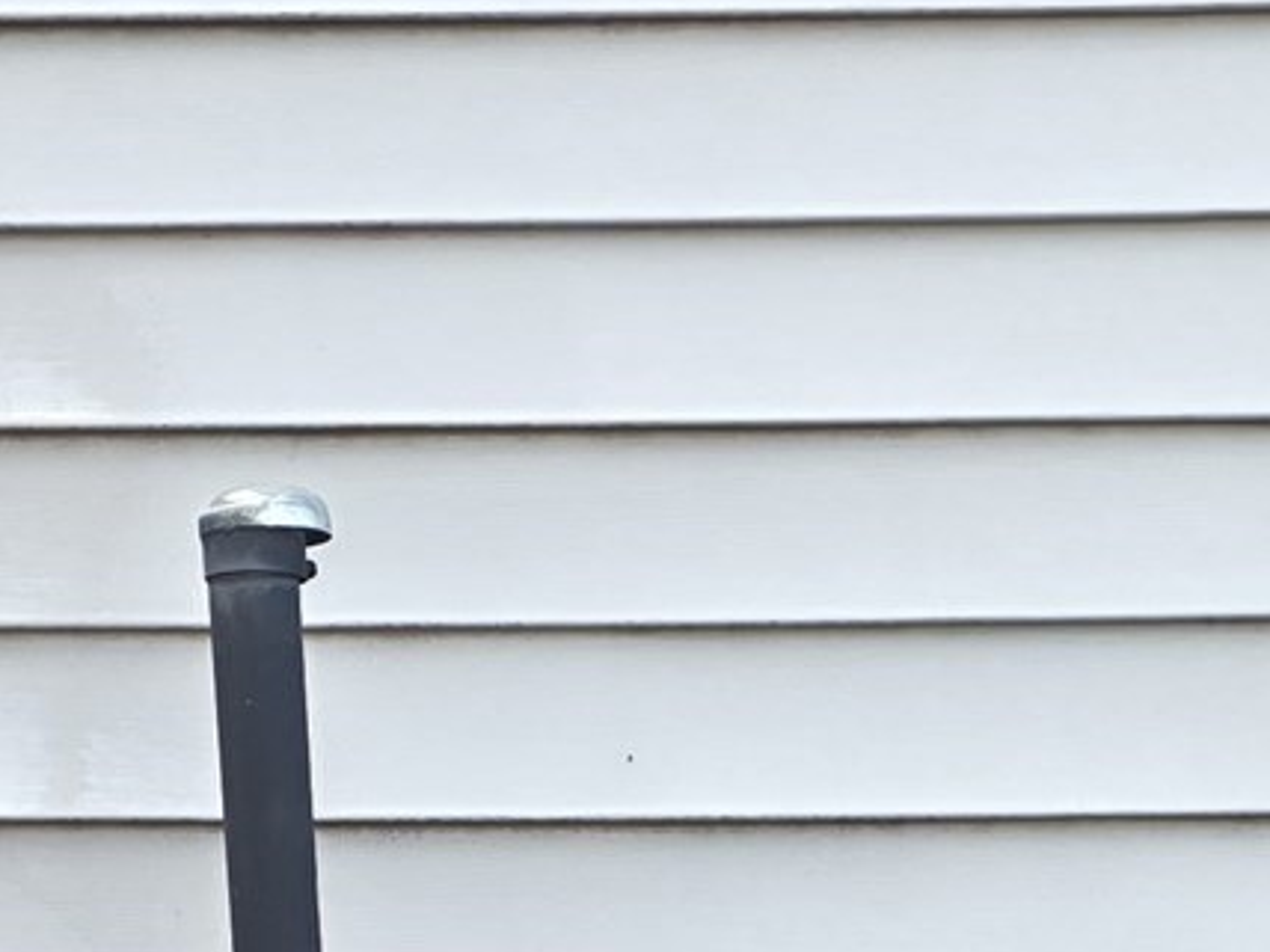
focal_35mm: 110
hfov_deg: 17.9
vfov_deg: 11.4
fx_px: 4036
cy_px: 2186
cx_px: 662
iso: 40
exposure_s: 1/180
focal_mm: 6.25
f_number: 1.7
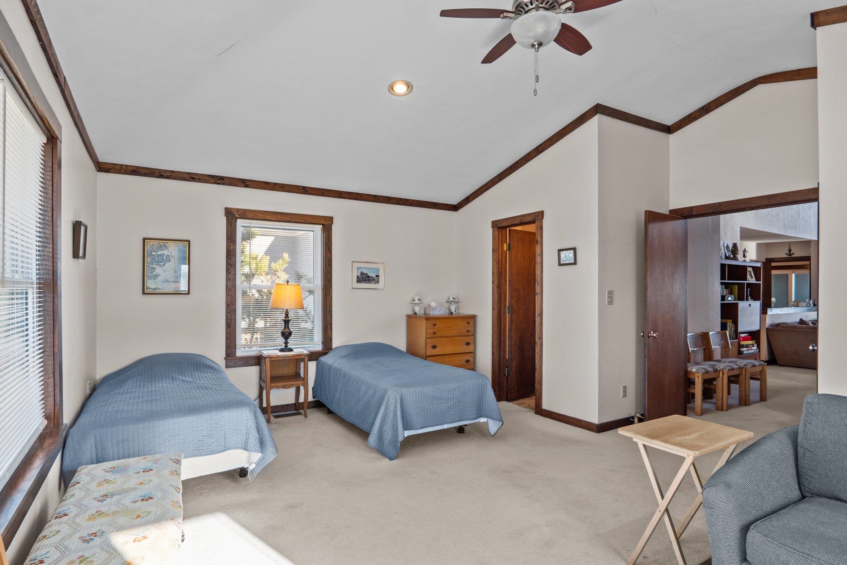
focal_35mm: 18
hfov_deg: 90.0
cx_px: 424
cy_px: 282
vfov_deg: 67.4
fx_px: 423
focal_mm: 12
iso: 100
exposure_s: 1/2
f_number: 8
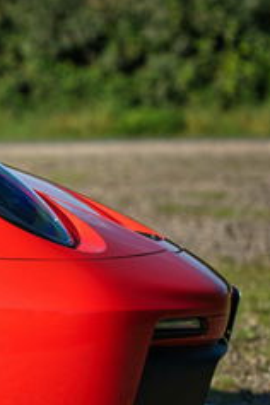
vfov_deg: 7.4
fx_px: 3127
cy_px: 214
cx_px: -306
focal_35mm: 278
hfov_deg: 4.8
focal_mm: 86
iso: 100
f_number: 2.8
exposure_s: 1/1000
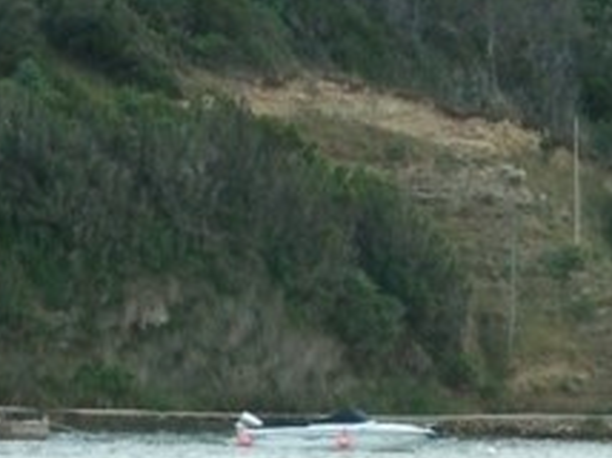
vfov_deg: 5.8
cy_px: 455
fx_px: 4521
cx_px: 320
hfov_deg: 7.7
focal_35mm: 256
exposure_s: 1/60
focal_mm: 18.6
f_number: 5.2
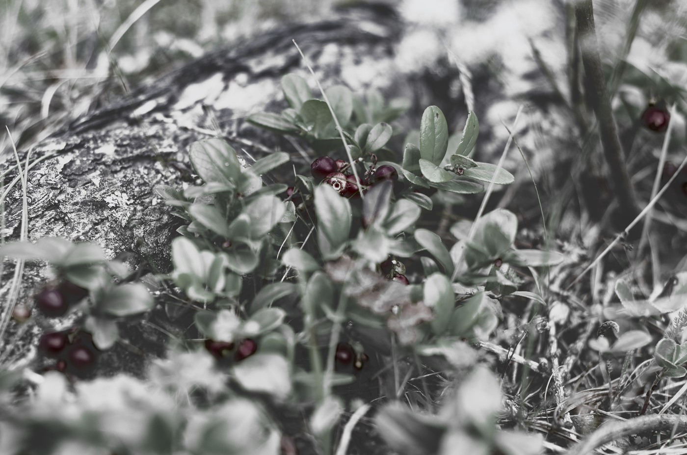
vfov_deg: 18.1
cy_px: 228
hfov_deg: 27.0
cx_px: 344
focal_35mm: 75
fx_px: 1428
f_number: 2.8
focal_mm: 50
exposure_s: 1/200
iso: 100
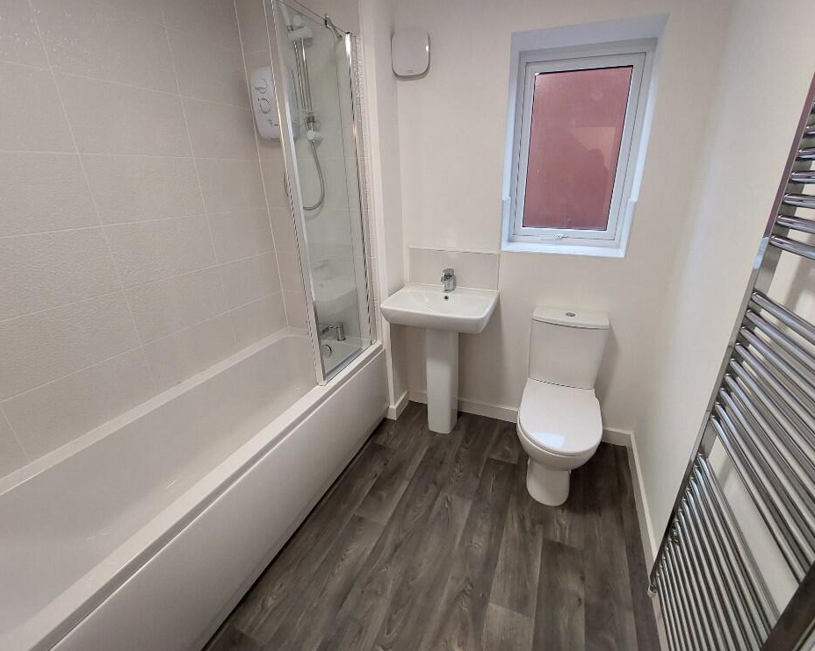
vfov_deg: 87.9
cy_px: 318
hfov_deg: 100.6
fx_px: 338
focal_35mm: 14
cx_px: 434
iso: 200
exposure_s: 1/50
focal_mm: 1.74
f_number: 2.2
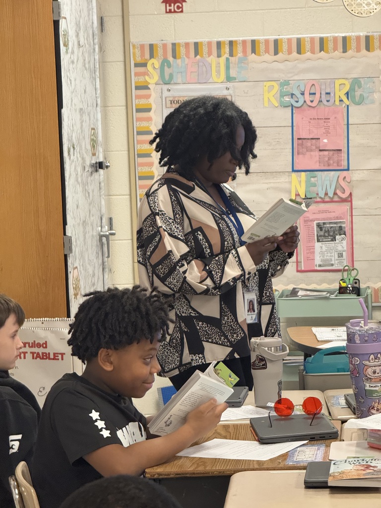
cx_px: 190
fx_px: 1761
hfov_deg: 12.3
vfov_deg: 16.4
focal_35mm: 120
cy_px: 254
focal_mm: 15.66
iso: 640
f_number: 2.8
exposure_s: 1/60
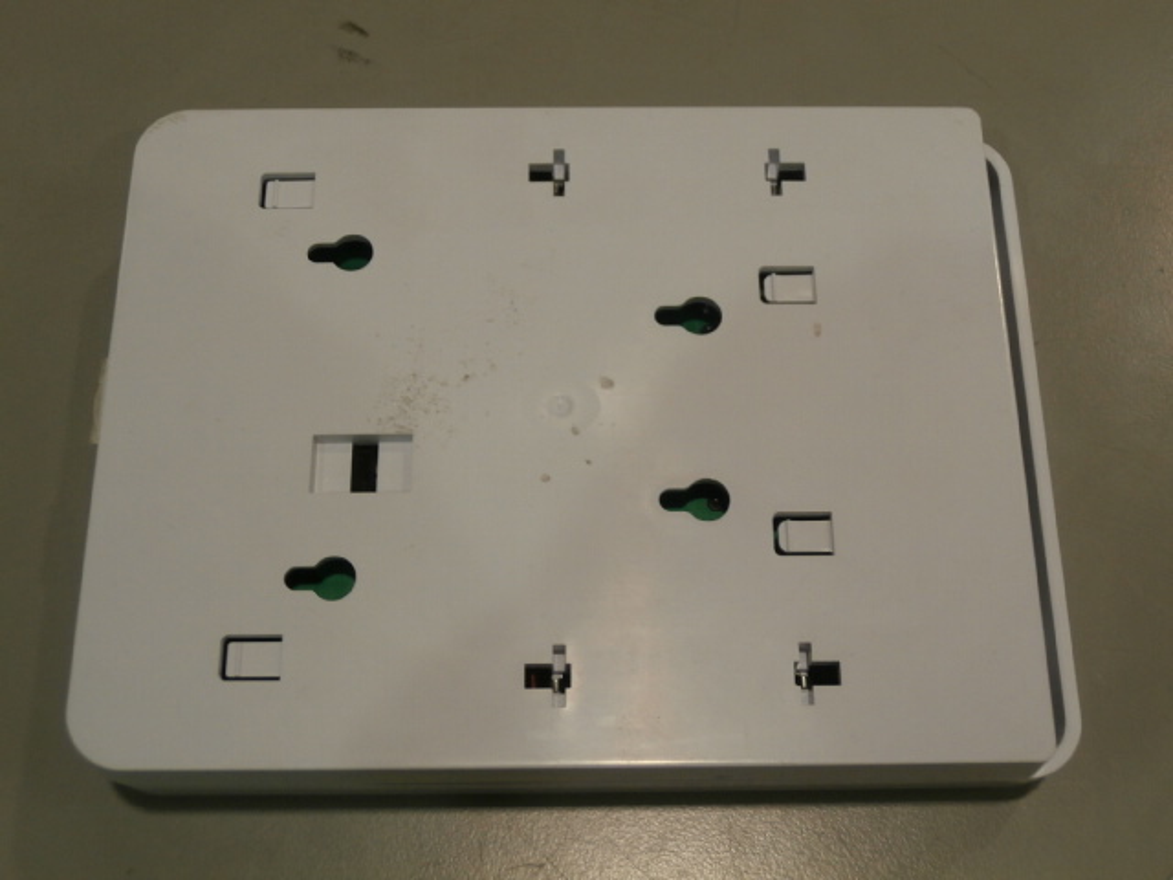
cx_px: 586
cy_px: 440
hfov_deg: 40.4
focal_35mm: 47
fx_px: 1593
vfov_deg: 30.9
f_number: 4.2
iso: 200
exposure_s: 1/25
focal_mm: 8.29
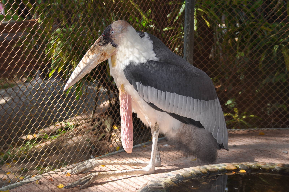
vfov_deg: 12.7
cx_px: 144
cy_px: 96
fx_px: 866
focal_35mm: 108
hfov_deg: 18.9
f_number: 5.6
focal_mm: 72
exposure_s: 1/200
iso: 220
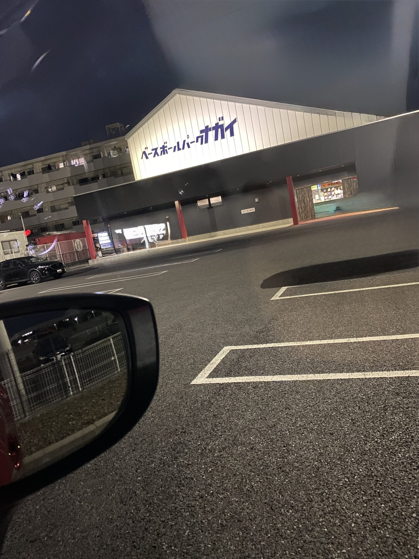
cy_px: 280
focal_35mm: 26
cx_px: 210
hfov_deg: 53.1
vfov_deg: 67.3
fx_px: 420
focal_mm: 4.25
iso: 500
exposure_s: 1/13
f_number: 1.8
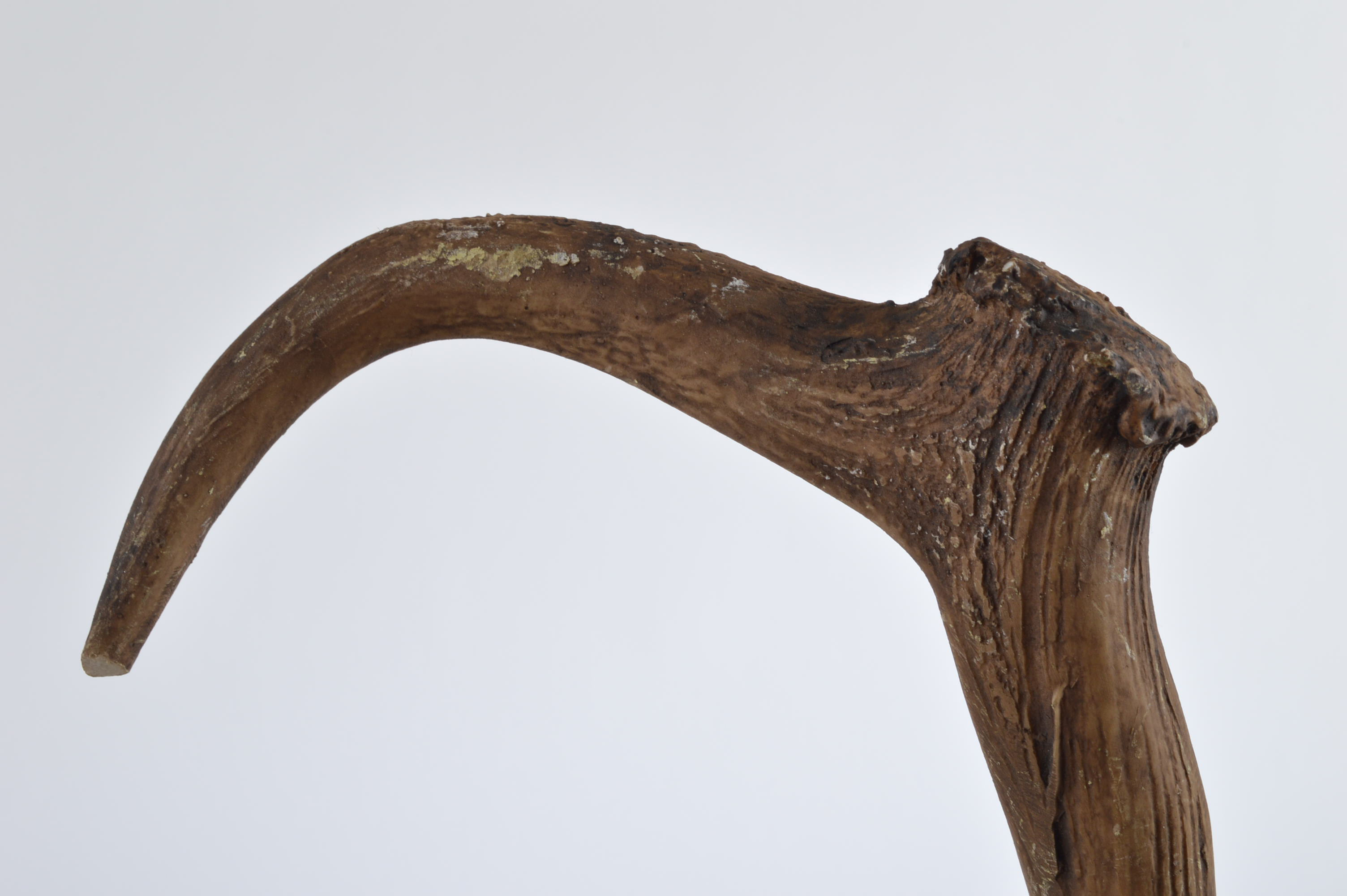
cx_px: 674
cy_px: 448
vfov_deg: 25.7
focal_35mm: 52
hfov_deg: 37.9
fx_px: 1963
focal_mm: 35
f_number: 16
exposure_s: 1/125
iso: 200
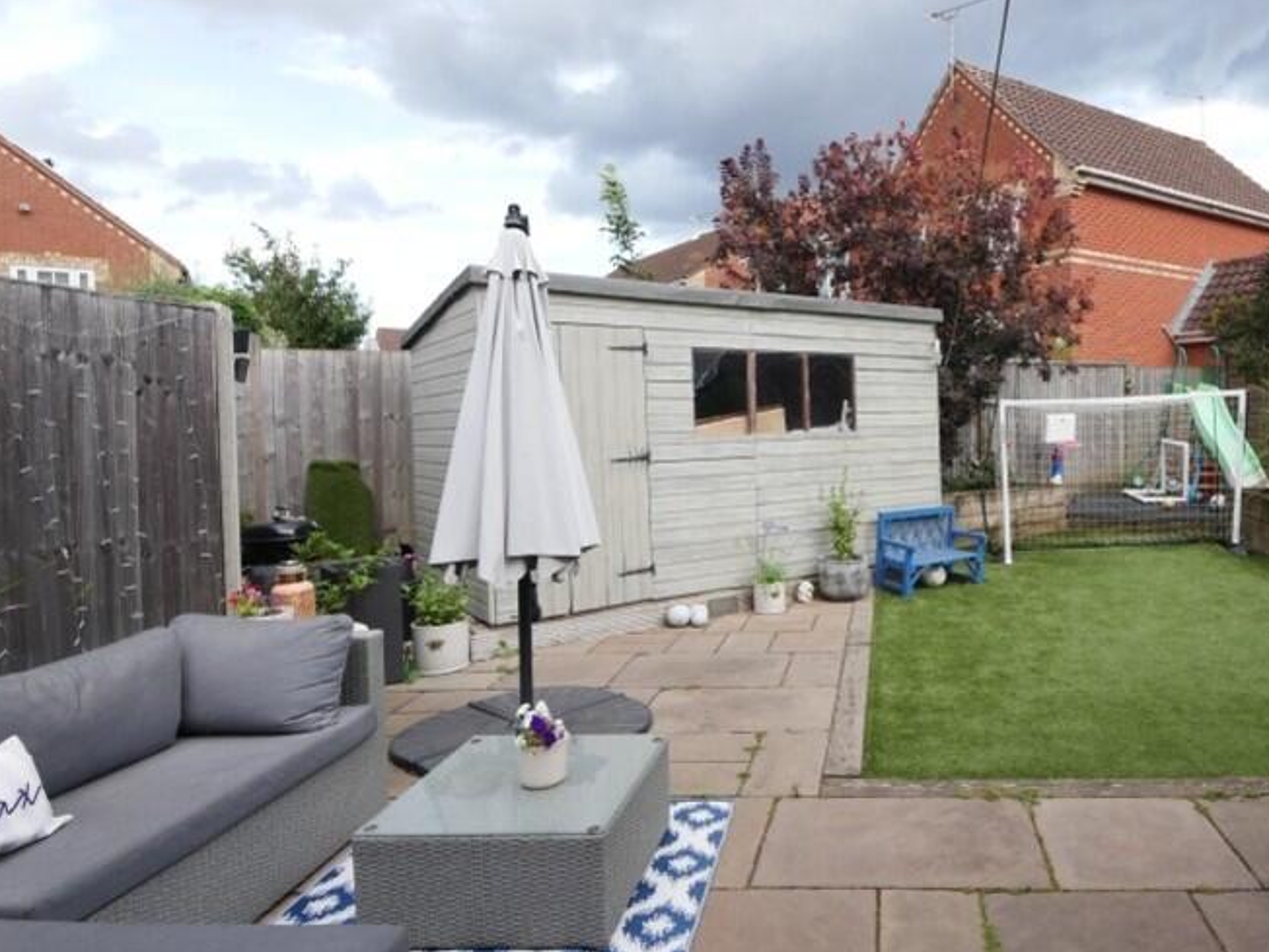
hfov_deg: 73.0
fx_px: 807
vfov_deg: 61.0
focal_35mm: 22
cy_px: 429
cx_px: 891
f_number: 5
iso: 200
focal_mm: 7
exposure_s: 1/200
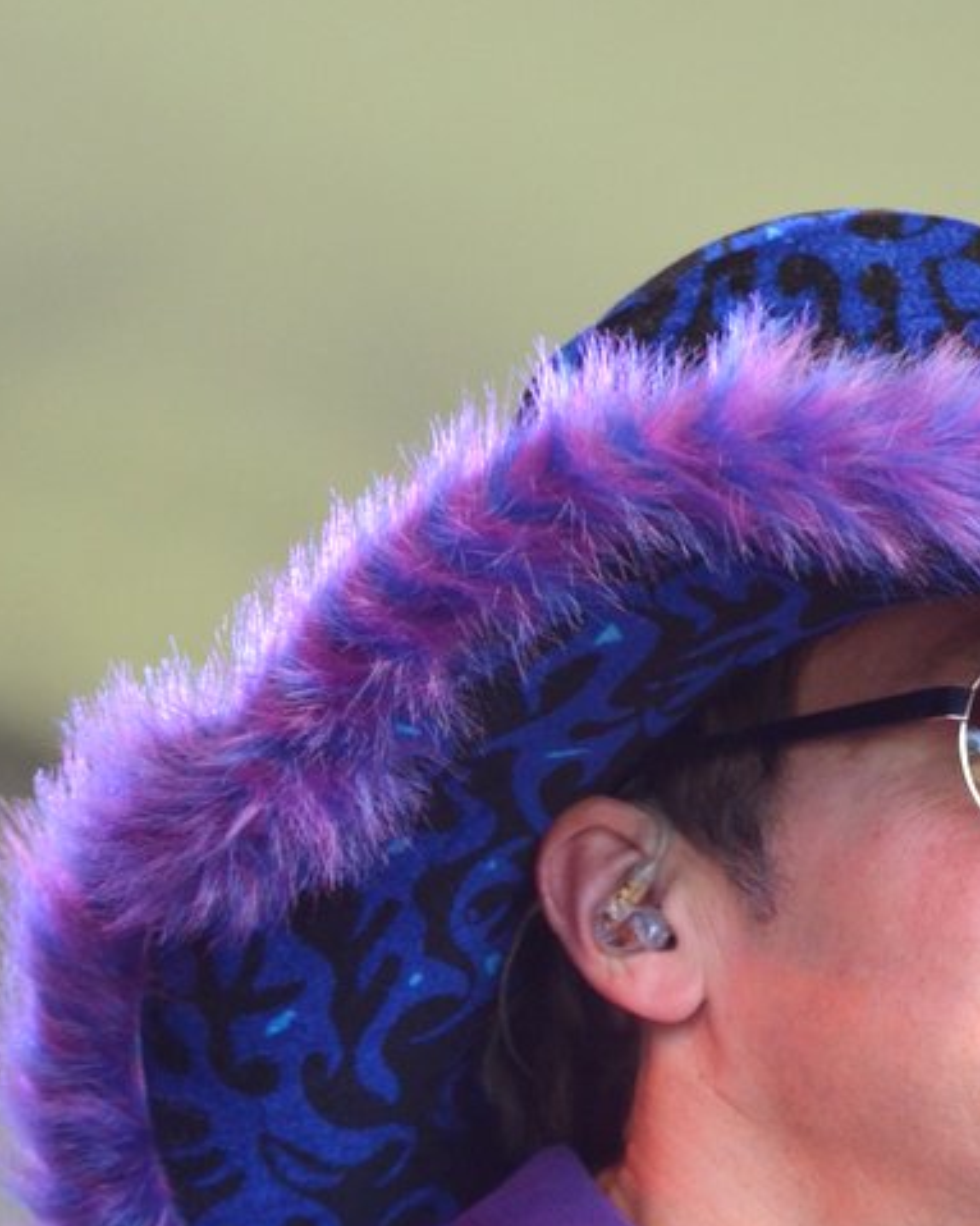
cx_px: 751
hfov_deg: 2.2
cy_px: 1474
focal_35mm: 704
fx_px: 25532
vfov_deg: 2.7
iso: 1250
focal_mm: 200
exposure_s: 1/500
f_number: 5.3
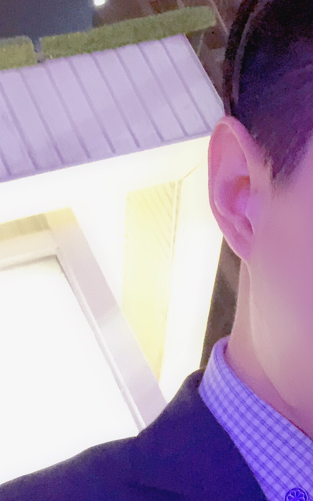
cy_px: 434
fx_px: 1010
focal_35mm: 74
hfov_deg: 17.0
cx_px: 349
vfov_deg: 27.0
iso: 800
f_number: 2.2
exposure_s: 1/17
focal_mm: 2.87
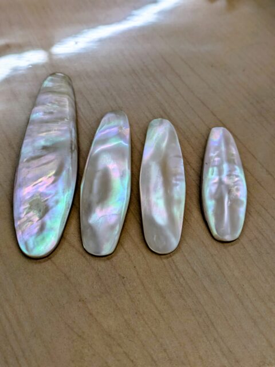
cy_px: 184
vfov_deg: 37.5
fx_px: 540
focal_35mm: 51
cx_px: 138
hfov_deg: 28.6
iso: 47
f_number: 1.89
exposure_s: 1/194
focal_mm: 5.43
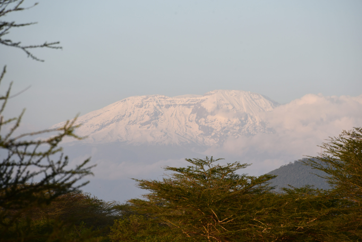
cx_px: 181
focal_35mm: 300
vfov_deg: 4.6
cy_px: 121
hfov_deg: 6.9
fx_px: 3018
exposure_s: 1/250
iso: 400
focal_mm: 300
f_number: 10
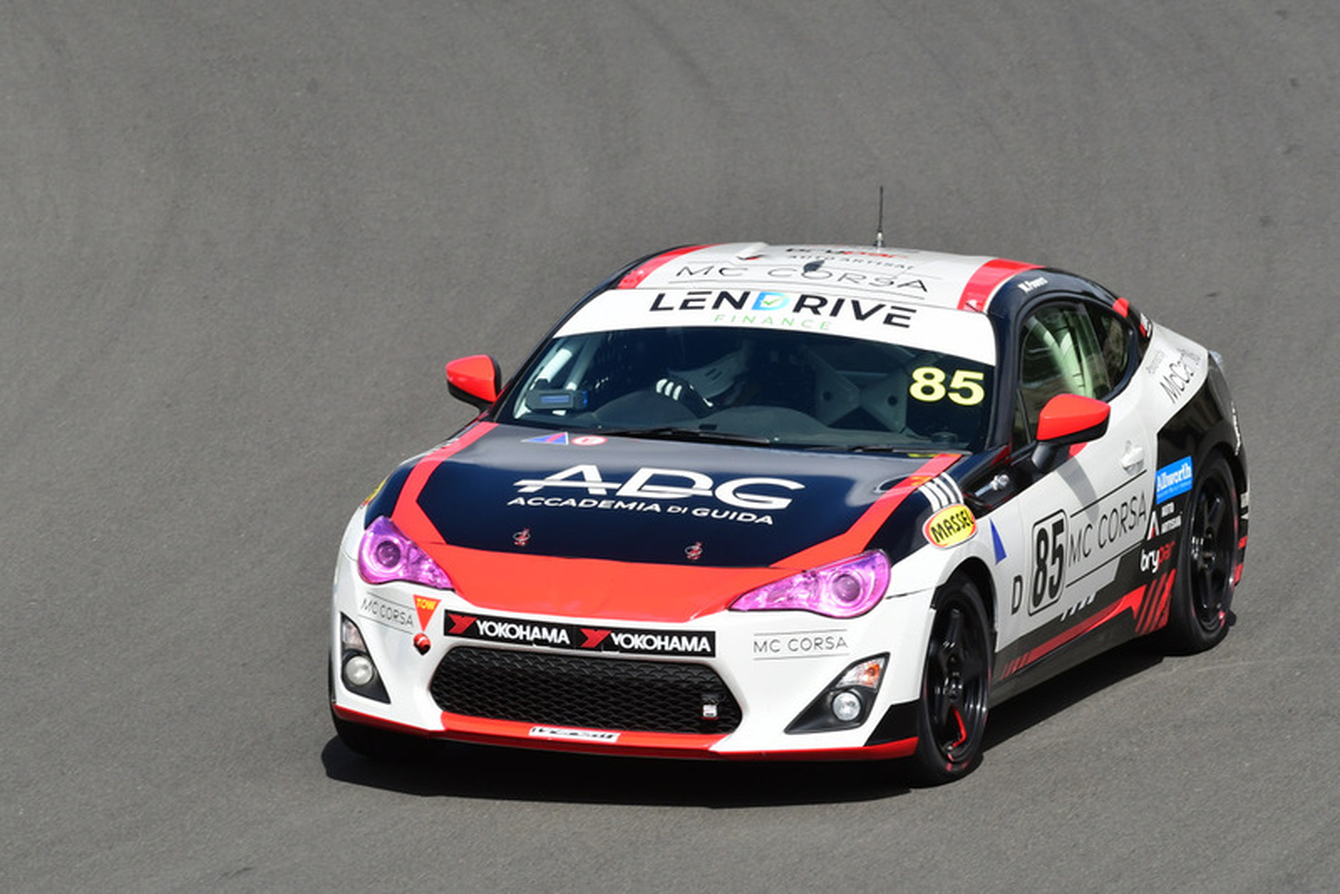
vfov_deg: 3.0
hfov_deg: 4.4
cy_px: 447
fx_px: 17314
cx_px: 670
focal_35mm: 465
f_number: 11
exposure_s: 1/640
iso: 400
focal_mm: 310
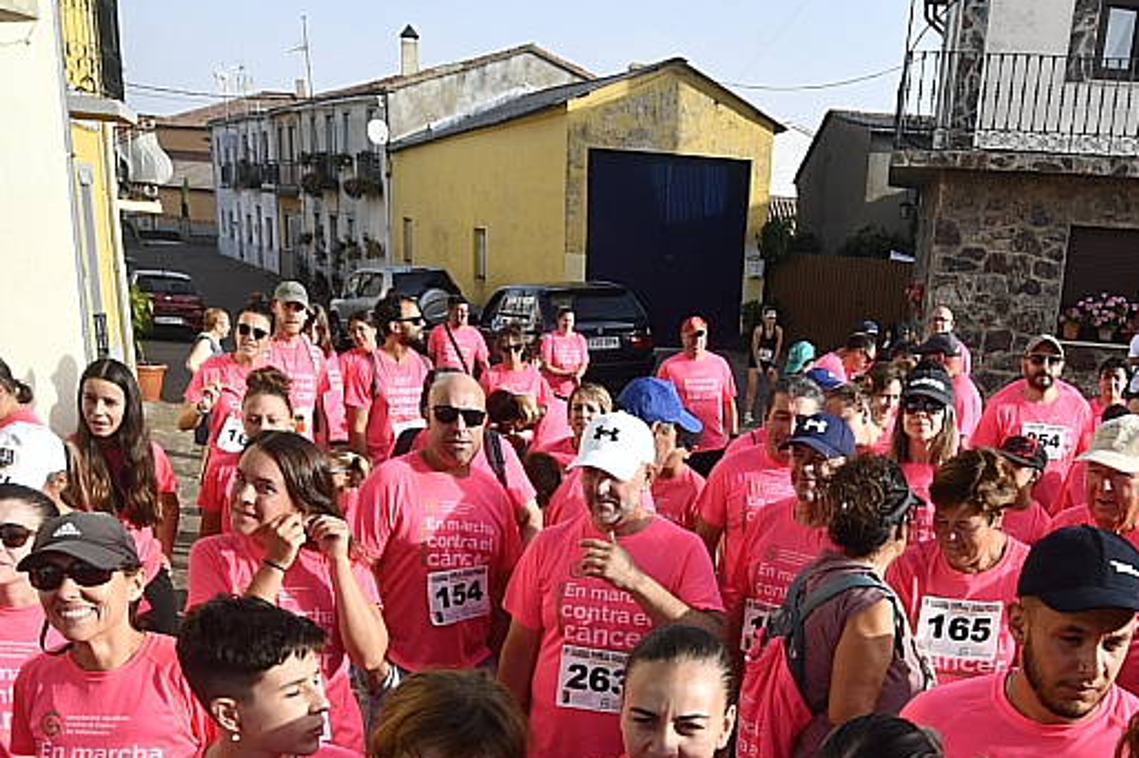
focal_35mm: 42
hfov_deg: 45.7
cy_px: 733
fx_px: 1328
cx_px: 758
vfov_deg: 30.0
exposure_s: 1/320
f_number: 9
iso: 250
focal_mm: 12
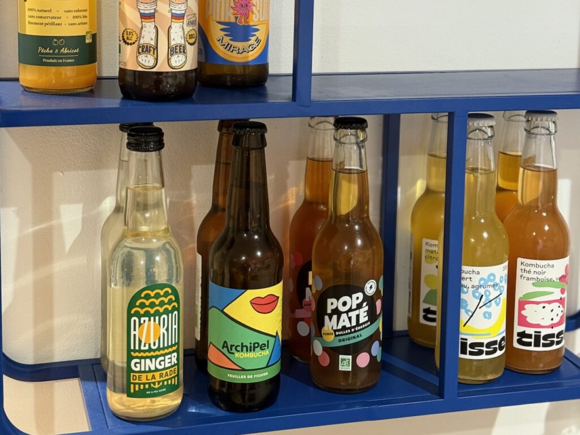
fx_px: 804
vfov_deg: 30.3
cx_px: 290
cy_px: 218
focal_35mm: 48
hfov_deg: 39.7
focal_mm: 6.76
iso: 320
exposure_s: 1/33
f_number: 1.78
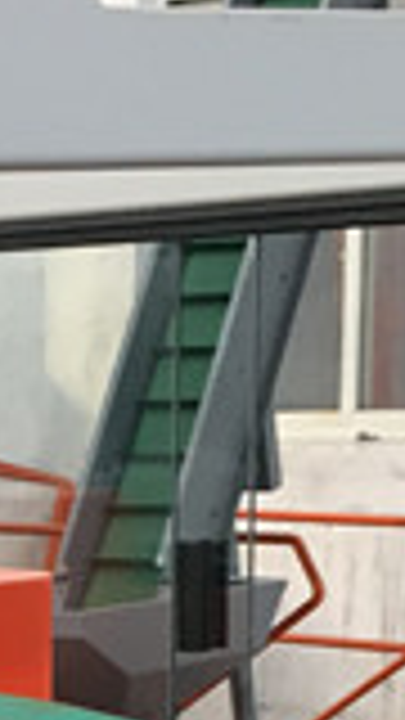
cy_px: 1062
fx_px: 2826
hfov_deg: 7.8
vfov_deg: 13.7
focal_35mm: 148
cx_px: -423
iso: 80
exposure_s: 1/33
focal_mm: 4.15
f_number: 2.2
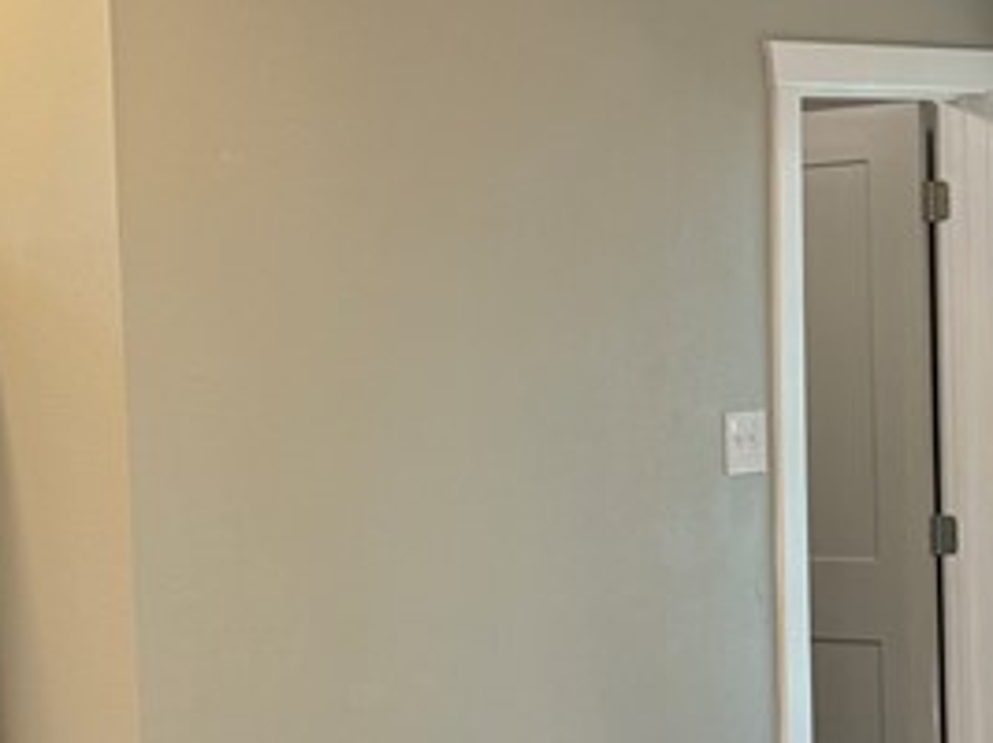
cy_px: 476
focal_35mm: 92
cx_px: -78
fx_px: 2638
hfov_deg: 20.4
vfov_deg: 16.0
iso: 250
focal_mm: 6.76
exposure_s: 1/60
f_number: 1.78
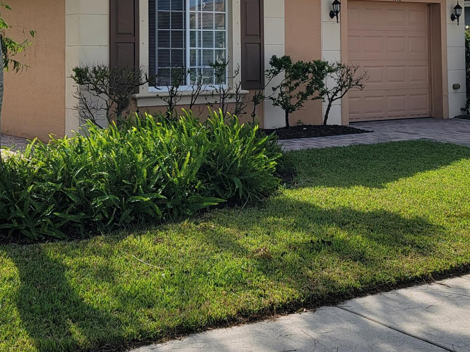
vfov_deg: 23.5
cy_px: 11
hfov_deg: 32.1
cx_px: 184
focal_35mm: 60
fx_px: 815
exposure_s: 1/1154
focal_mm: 6.7
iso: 16
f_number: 1.8
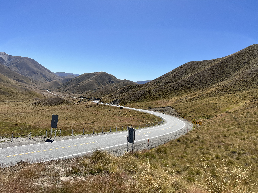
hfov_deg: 67.3
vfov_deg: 53.1
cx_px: 129
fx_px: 194
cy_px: 96
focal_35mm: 26
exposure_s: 1/5882
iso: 50
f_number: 1.5
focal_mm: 5.7
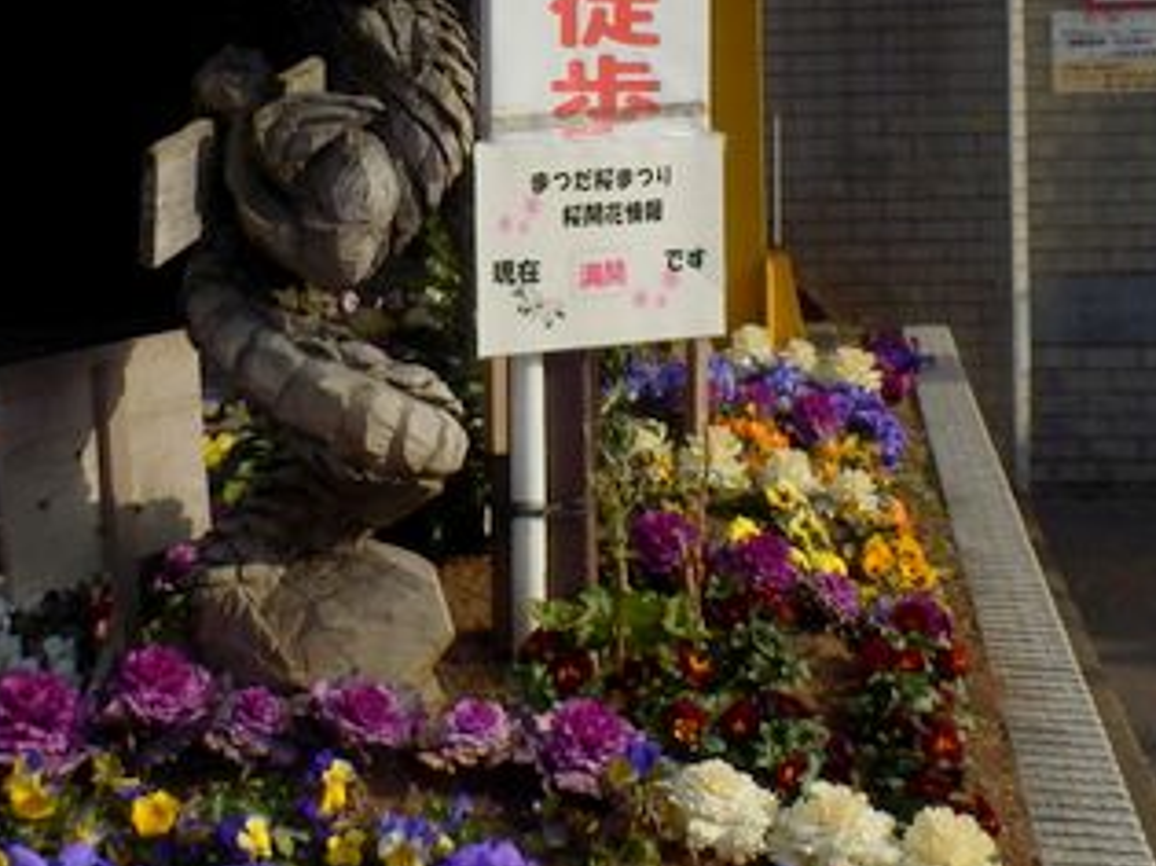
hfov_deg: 31.5
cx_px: 426
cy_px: 147
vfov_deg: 23.6
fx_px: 2036
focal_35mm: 61
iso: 80
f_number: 7.9
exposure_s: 1/200
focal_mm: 4.2
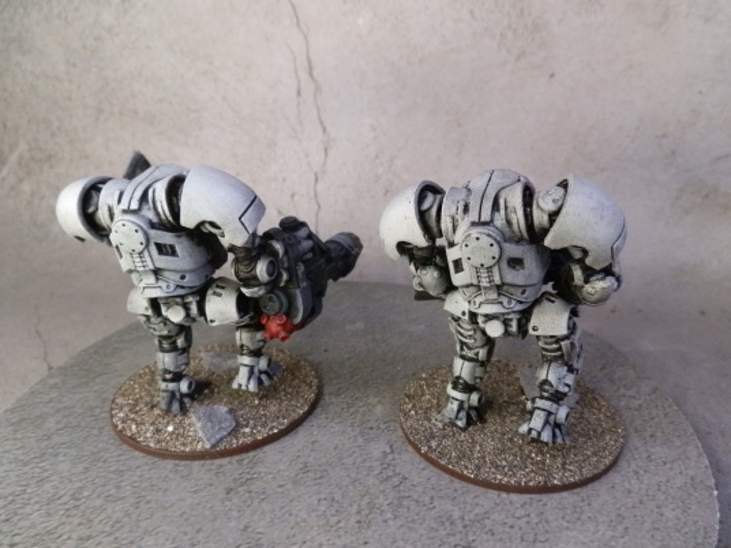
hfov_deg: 63.4
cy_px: 274
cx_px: 366
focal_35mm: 28
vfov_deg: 49.7
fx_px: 591
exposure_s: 1/125
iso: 400
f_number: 3.1
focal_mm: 5
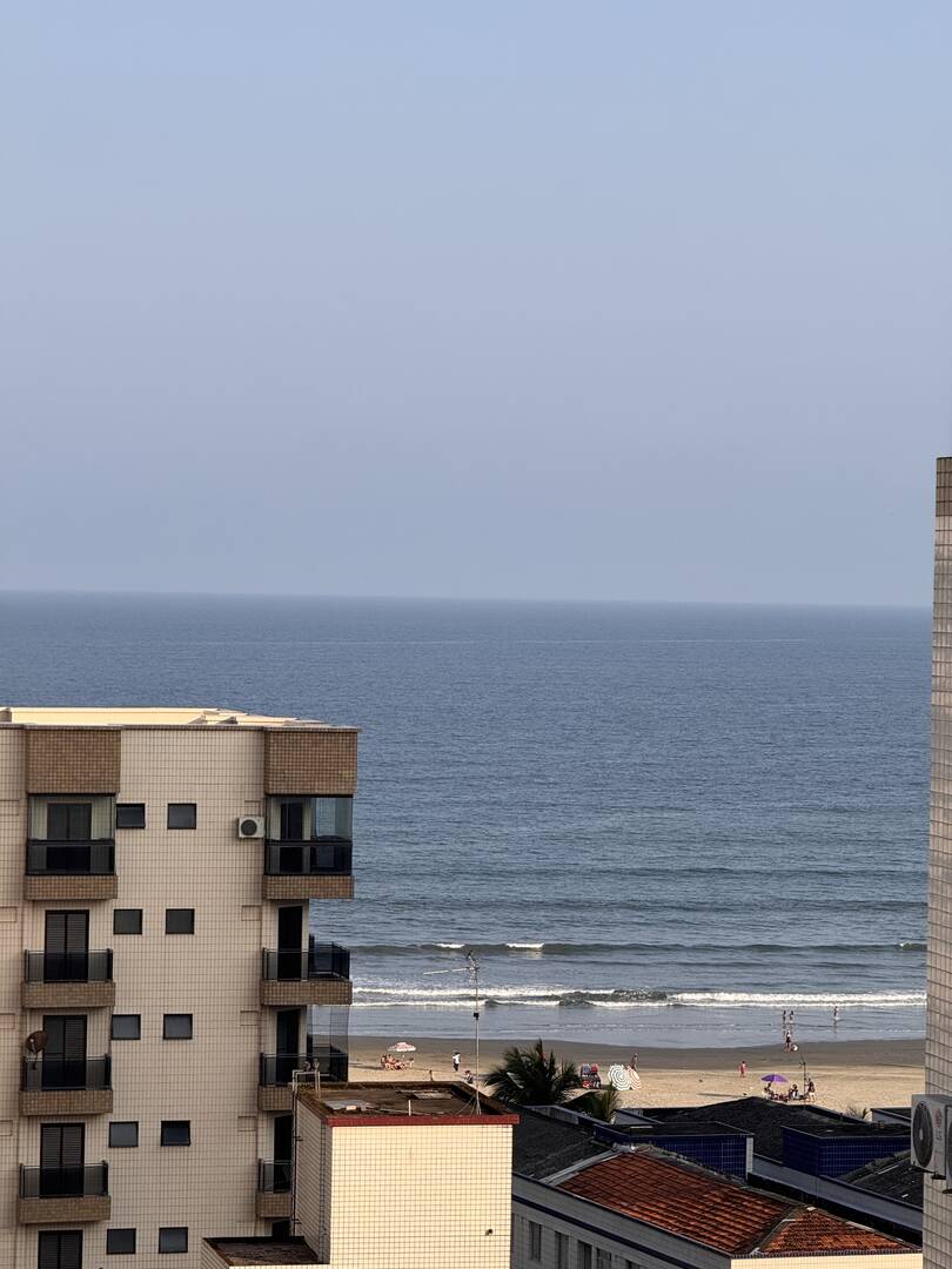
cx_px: 476
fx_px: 4400
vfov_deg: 16.4
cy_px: 634
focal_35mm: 120
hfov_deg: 12.3
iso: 50
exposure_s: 1/990
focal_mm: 15.66
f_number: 2.8
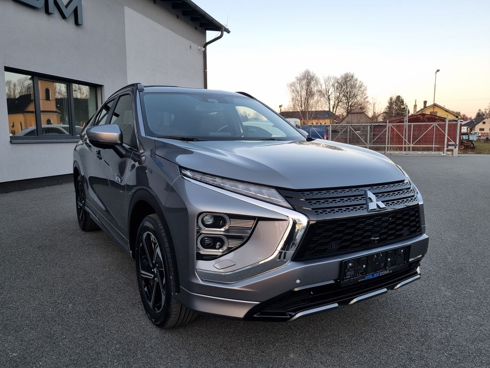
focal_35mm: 26
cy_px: 184
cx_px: 245
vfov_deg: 53.1
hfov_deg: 67.3
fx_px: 368
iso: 50
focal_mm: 5.4
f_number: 1.8
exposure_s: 1/101
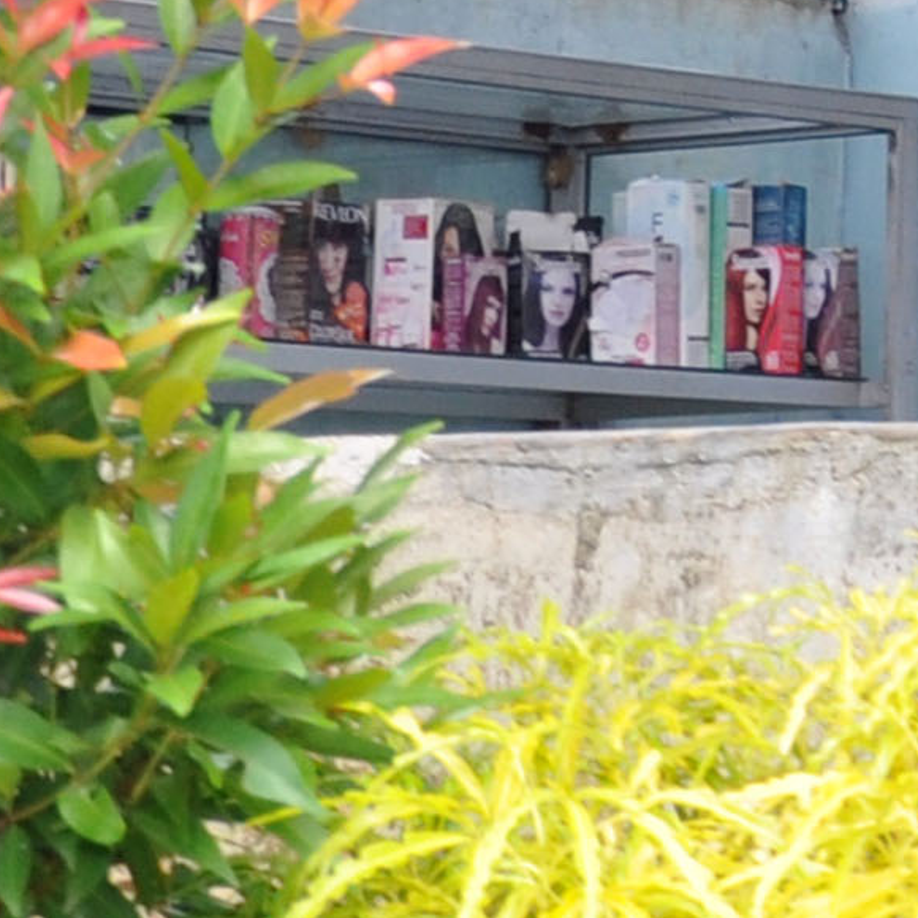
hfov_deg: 7.8
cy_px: -605
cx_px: 2297
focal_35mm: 207
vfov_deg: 8.2
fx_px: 6211
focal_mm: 22
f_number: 3.8
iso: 320
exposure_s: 1/160
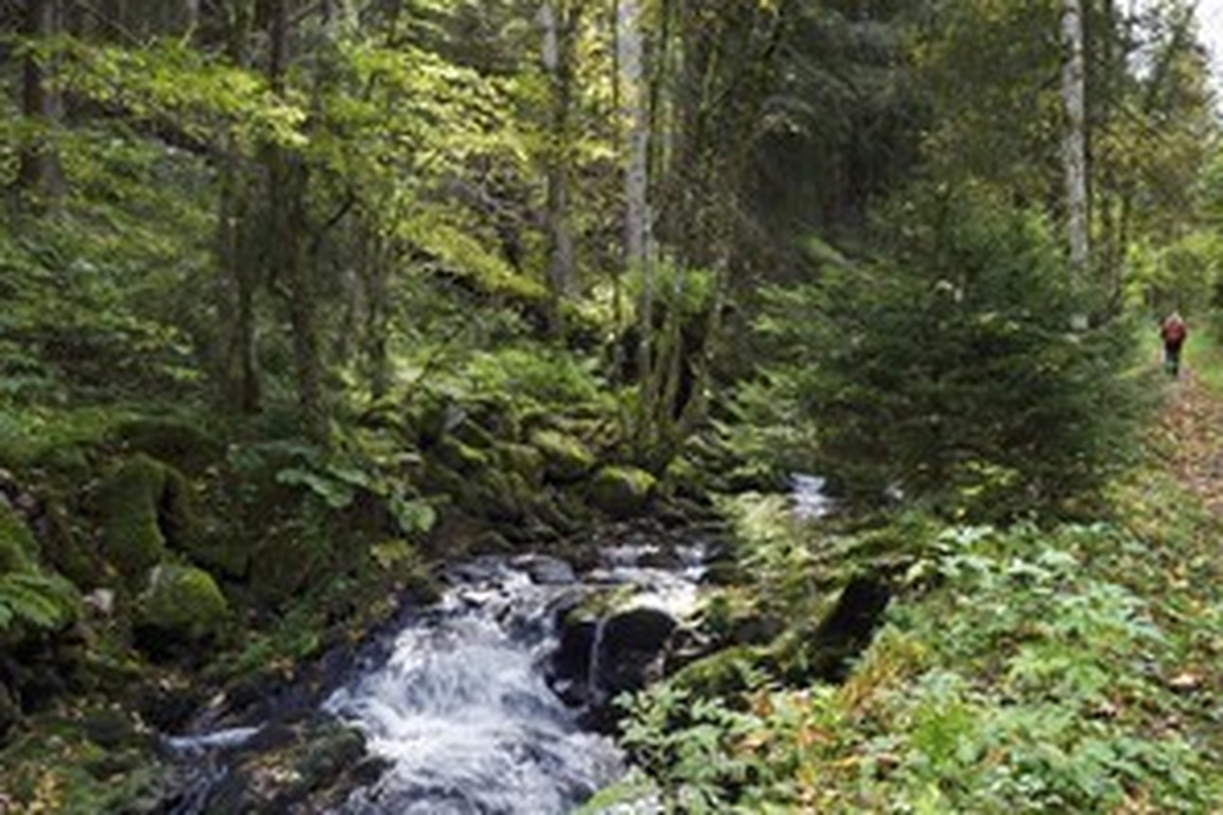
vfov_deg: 38.7
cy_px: 494
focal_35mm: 34
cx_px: 834
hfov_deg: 54.4
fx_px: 1155
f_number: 13
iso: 800
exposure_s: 1/30
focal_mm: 24
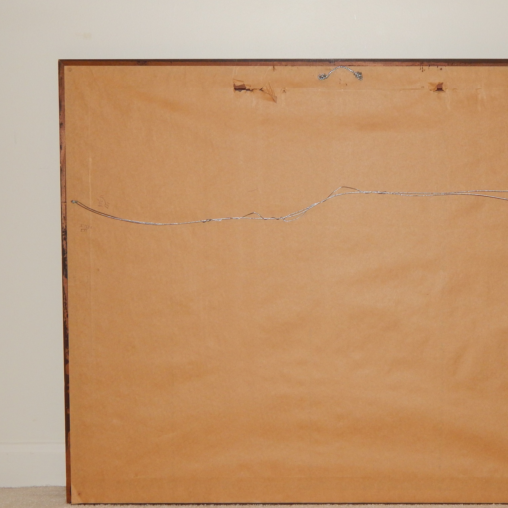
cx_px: 325
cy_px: 273
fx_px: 946
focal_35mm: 57
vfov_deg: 30.0
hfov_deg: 29.9
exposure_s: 1/30
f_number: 3.6
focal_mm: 7.7
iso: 200
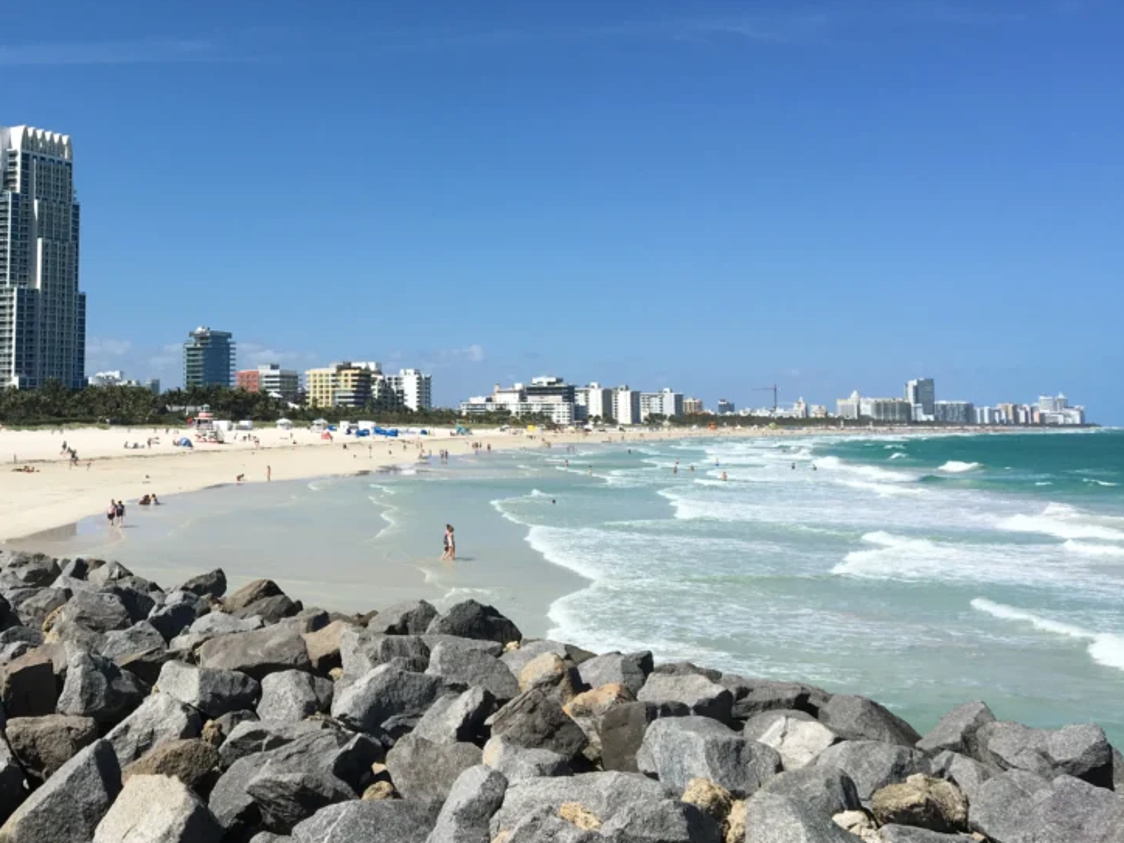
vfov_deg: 34.9
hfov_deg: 44.8
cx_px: 332
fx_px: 1331
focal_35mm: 41
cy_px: 293
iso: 25
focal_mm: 4.15
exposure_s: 1/2747
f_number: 2.2
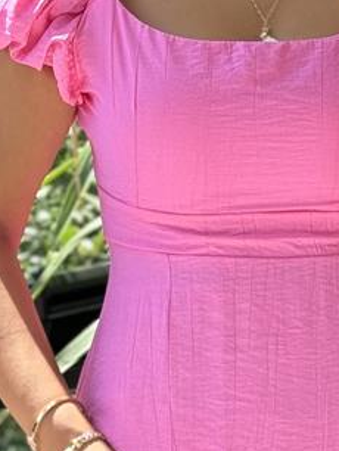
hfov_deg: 7.1
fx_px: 2725
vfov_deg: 9.4
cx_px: 310
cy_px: 484
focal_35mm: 209
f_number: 1.78
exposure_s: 1/221
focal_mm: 6.76
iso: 64
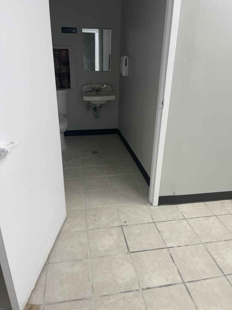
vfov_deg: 69.4
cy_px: 155
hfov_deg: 54.9
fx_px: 223
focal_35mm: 25
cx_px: 116
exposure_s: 1/120
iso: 125
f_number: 1.6
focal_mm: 5.1
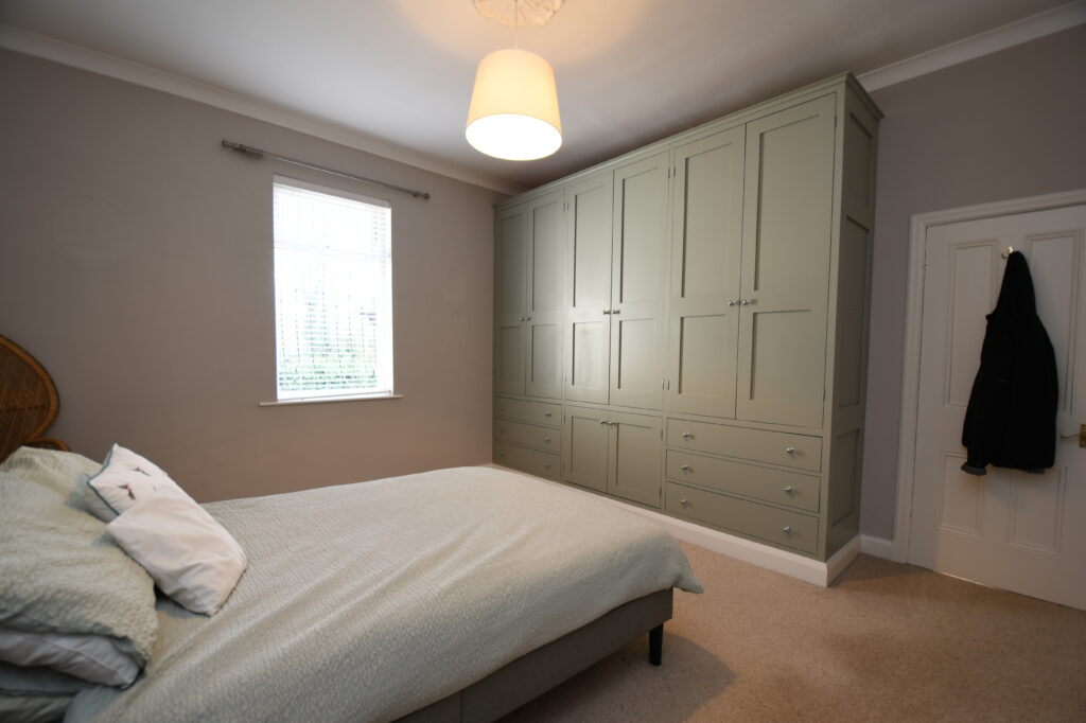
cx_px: 543
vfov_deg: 77.3
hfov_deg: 100.4
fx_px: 452
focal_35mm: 15
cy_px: 362
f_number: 3.5
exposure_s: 1/10
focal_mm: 10
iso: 100
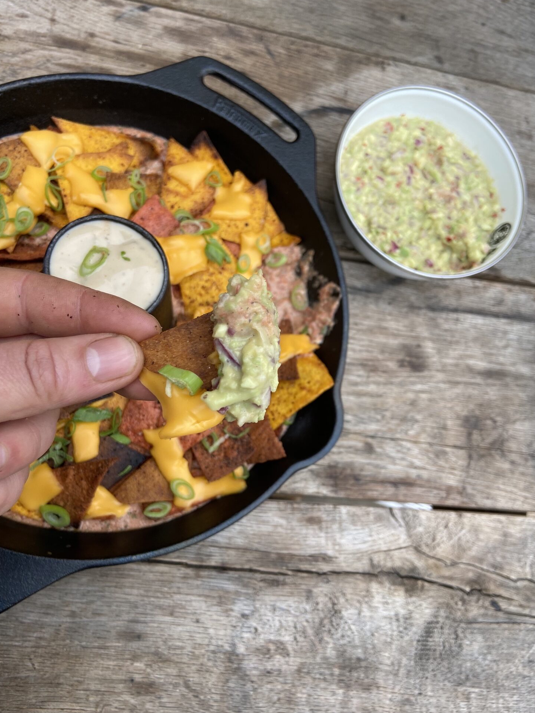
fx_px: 557
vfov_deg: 65.3
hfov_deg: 51.3
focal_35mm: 27
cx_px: 263
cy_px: 366
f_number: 1.8
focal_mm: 4.25
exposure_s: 1/651
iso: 32
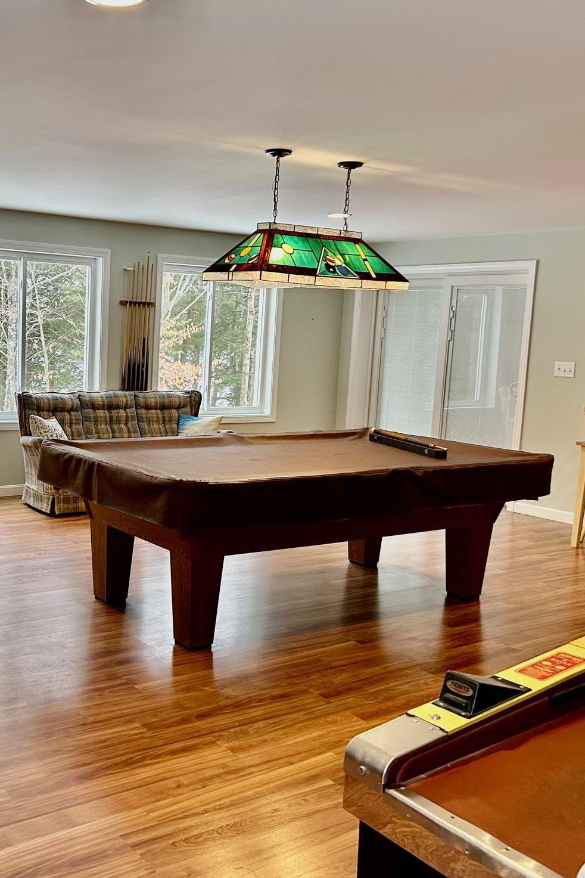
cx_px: 124
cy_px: 430
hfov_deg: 34.9
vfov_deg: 51.9
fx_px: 902
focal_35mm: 37
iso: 125
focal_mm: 5.7
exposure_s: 1/120
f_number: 1.5
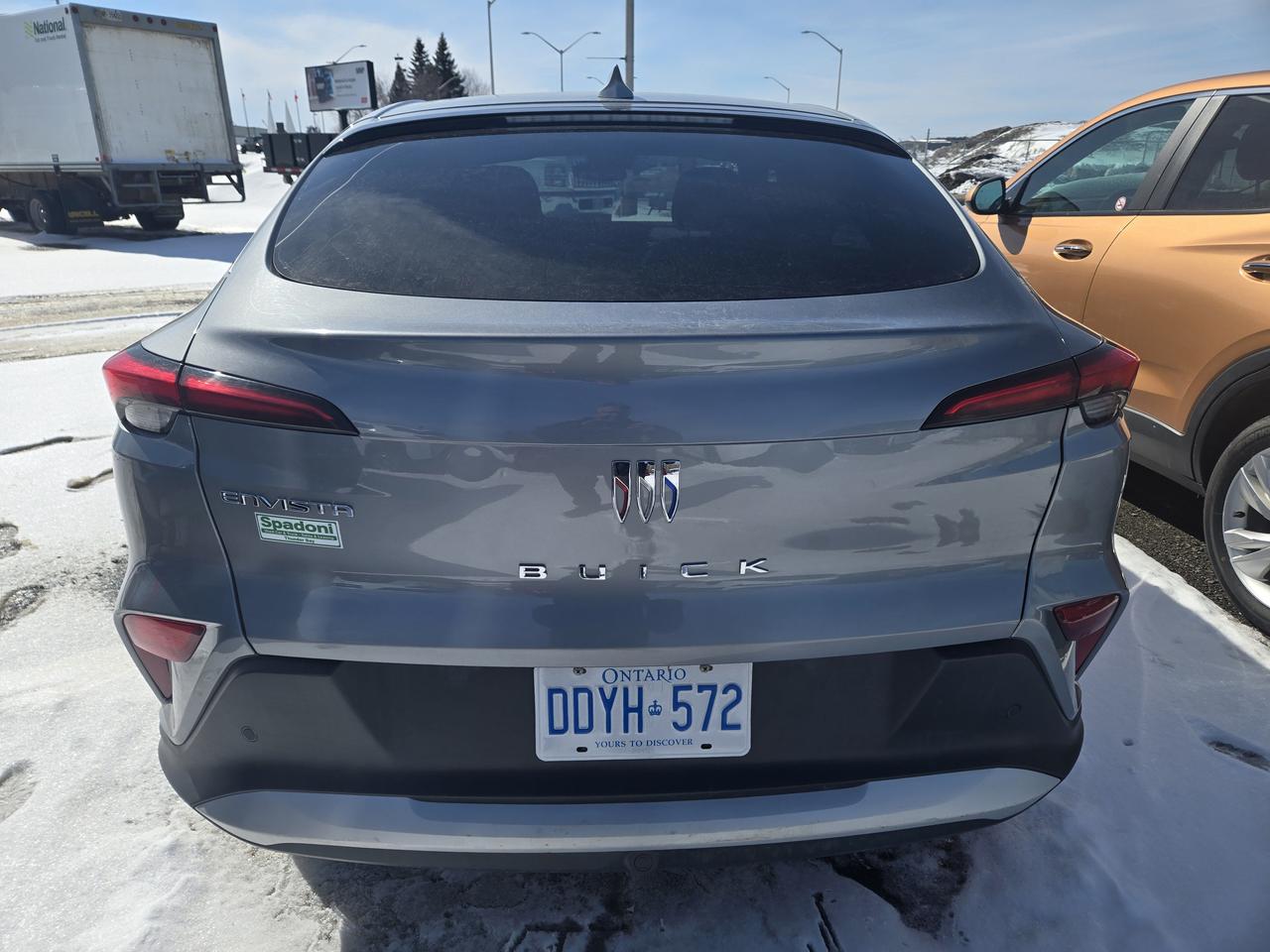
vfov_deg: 58.9
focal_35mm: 23
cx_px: 635
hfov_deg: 73.9
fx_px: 844
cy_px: 476
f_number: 1.8
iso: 25
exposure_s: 1/2730
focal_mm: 5.4
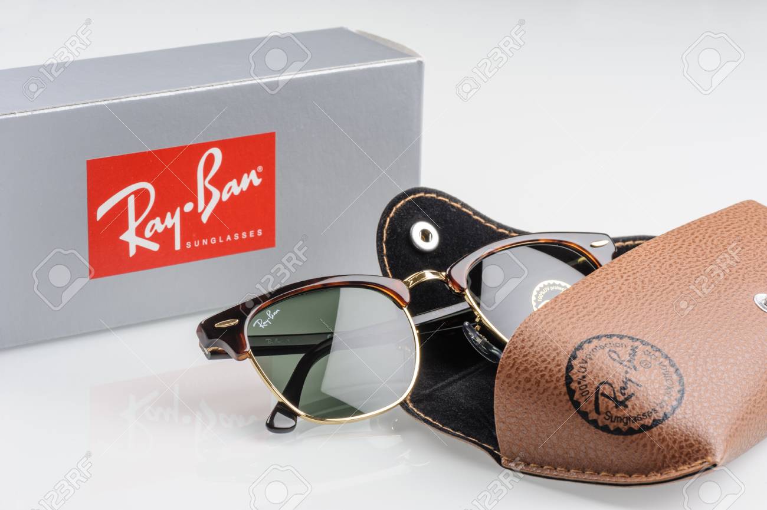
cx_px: 384
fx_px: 2236
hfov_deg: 19.5
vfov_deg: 13.0
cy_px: 255
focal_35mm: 105
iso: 200
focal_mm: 105
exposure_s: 1/160
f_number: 22
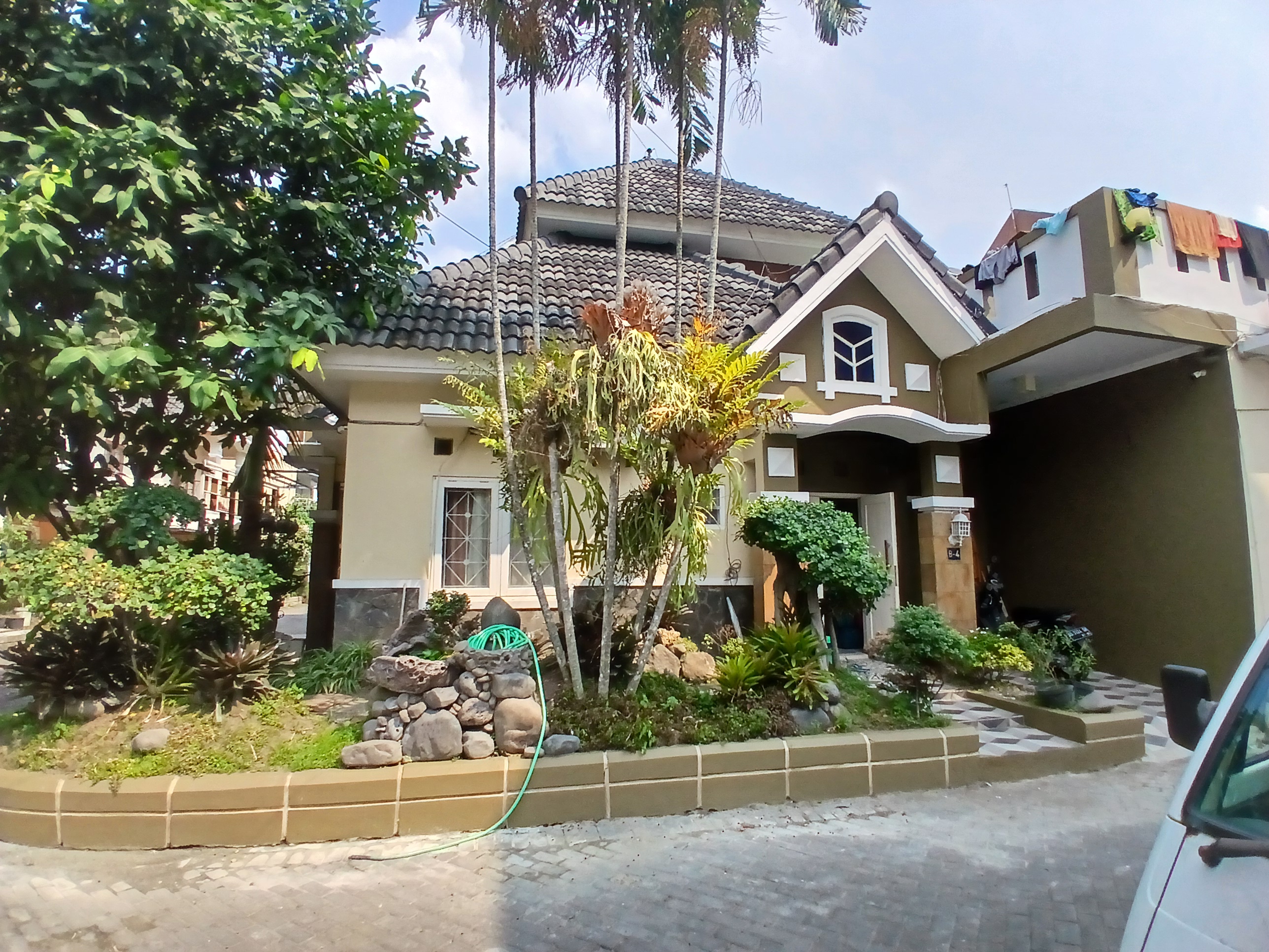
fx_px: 623
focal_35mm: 17
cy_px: 476
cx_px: 634
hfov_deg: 91.0
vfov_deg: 74.7
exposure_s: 1/1110
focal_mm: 1.4
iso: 50
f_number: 2.2
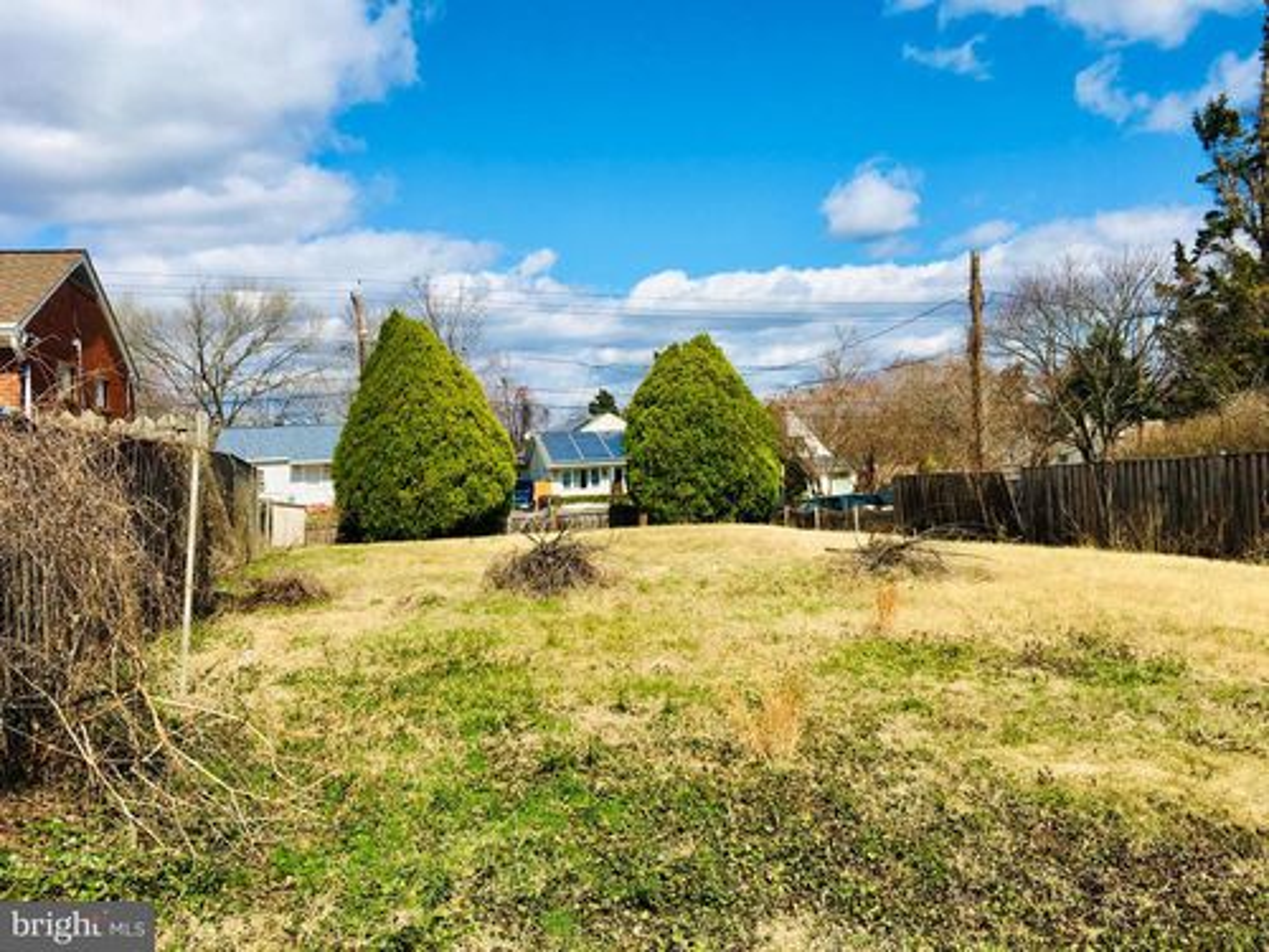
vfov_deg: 48.2
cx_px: 634
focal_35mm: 29
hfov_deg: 61.7
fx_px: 1063
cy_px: 476
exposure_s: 1/2079
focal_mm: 4.15
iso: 25
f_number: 2.2
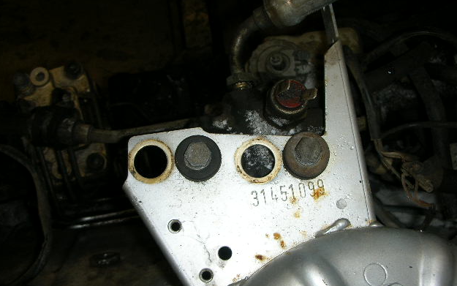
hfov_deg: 51.5
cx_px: 225
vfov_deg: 33.6
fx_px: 473
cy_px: 162
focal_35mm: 38
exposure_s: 1/60.1
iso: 50
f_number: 3
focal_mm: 5.8
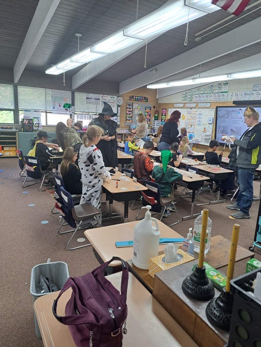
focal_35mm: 24
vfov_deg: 71.6
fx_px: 241
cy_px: 174
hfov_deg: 56.8
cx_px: 130
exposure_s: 1/60
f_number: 1.8
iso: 80
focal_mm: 5.23
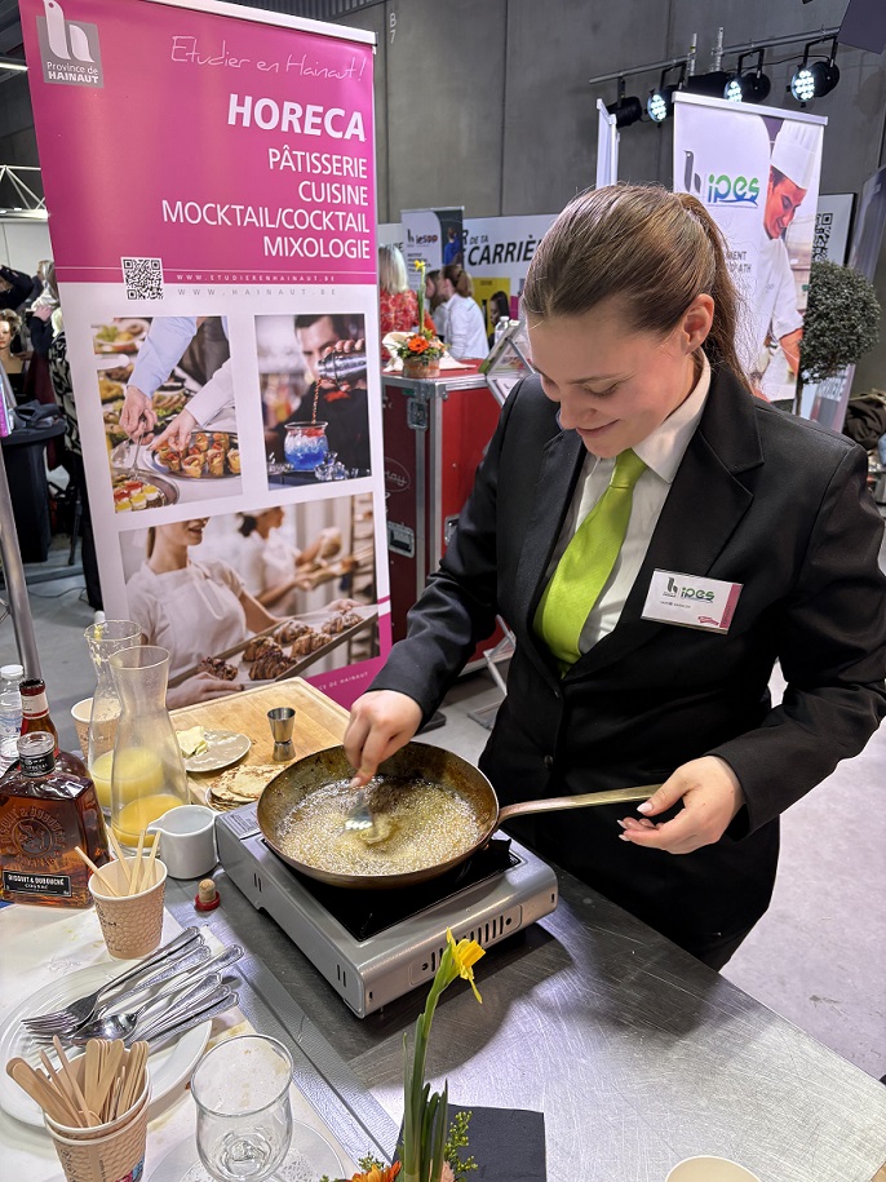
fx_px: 888
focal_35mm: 26
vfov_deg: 67.3
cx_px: 443
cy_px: 591
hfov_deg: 53.1
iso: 125
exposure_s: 1/100
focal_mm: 5.96
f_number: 1.6
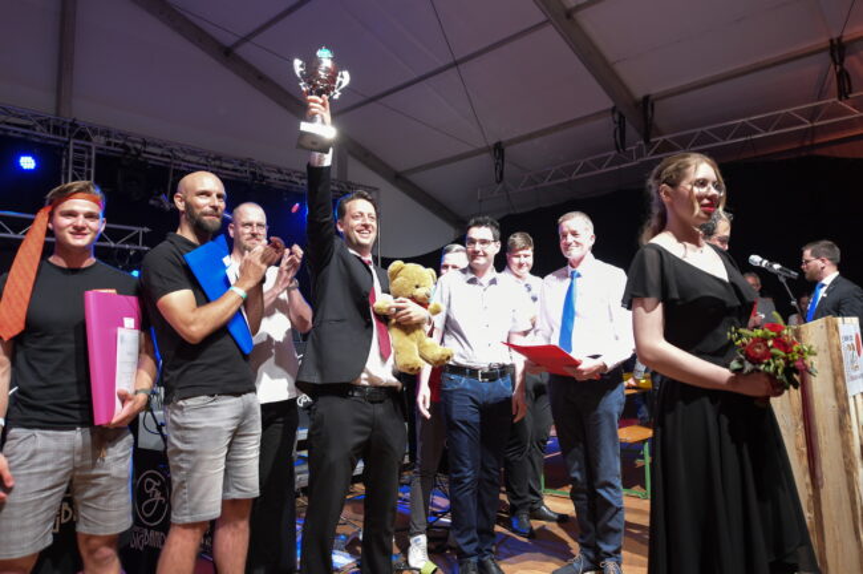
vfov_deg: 53.0
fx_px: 575
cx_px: 432
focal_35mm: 24
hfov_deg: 73.8
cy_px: 287
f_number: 2.8
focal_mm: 24
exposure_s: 1/100
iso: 3200
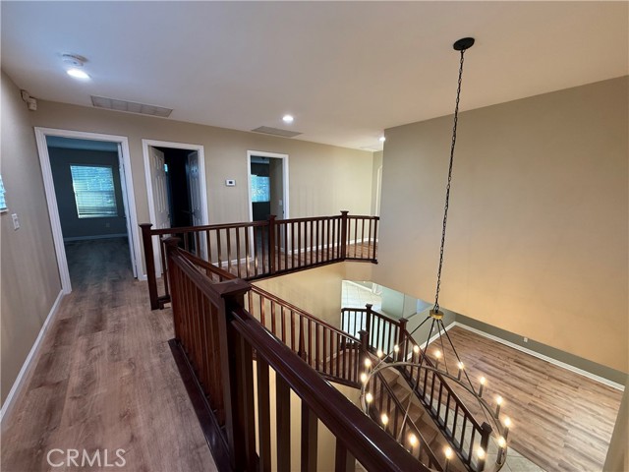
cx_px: 314
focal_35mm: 14
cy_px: 236
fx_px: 254
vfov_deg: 85.7
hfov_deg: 102.1
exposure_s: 1/60
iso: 200
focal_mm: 2.22
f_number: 2.2
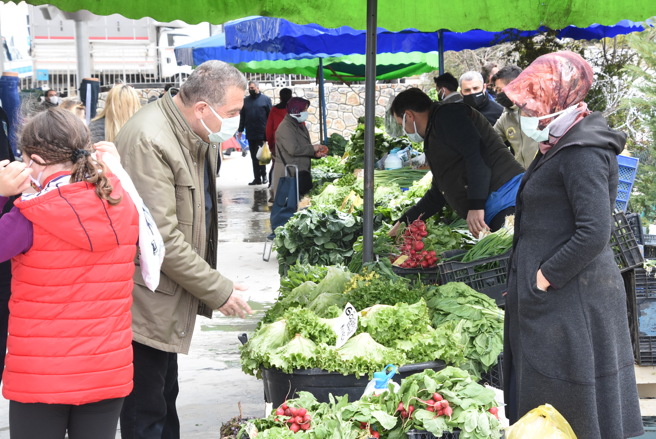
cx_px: 328
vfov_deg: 14.1
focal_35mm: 98
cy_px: 220
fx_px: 1778
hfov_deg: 20.9
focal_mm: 65
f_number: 13
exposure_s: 1/125
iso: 1000
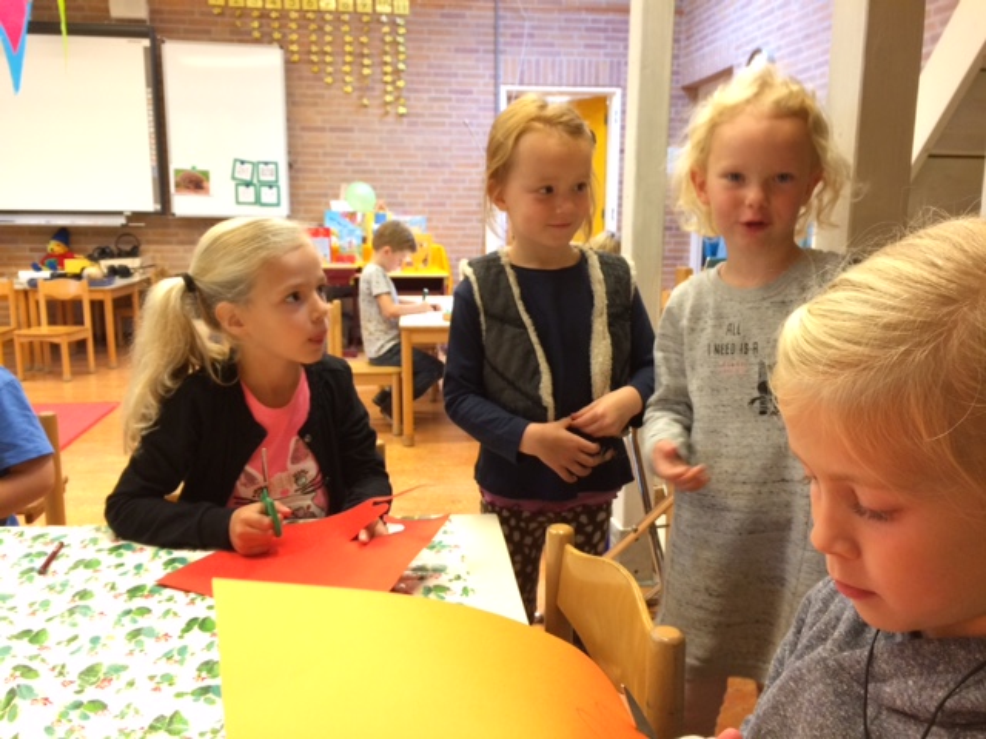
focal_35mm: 29
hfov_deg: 61.7
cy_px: 370
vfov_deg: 48.2
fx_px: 826
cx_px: 493
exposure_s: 1/33
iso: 160
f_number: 2.2
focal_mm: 4.15
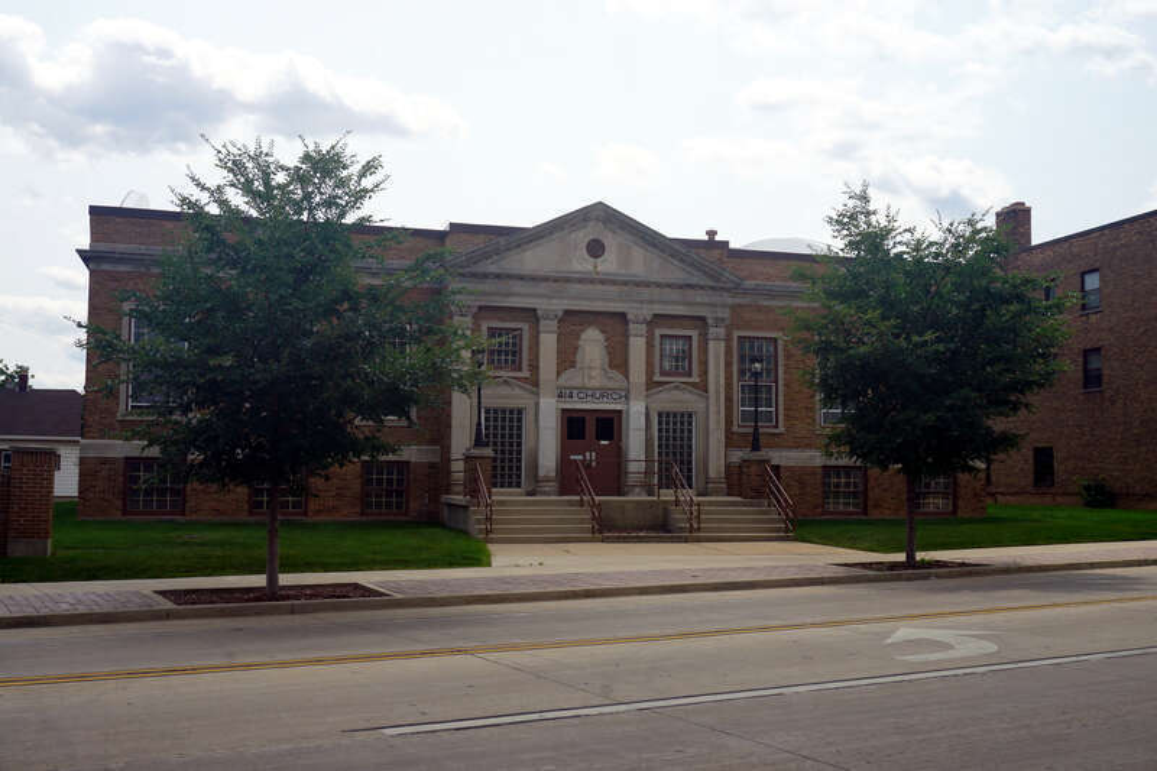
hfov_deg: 47.9
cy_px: 386
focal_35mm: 40
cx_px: 578
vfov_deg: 33.0
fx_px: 1301
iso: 100
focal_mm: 27
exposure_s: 1/125
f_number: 11
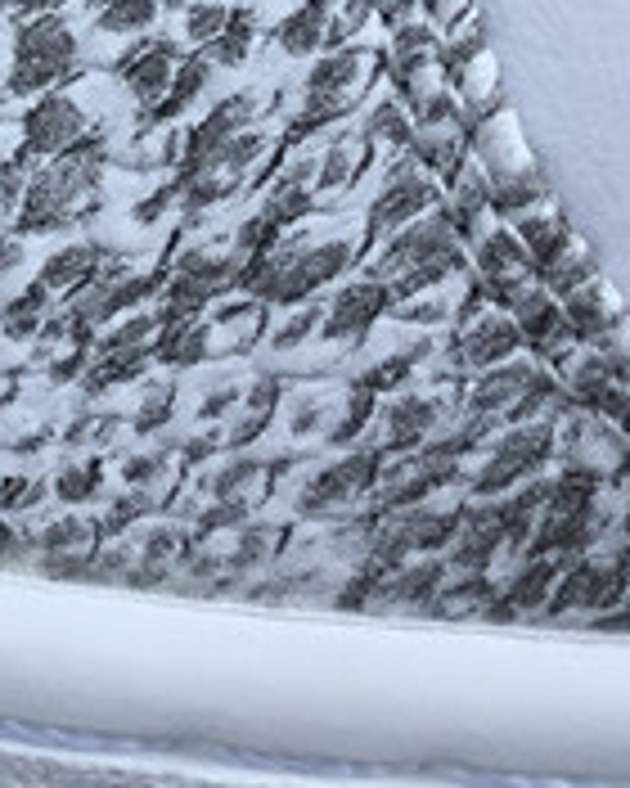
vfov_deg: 11.9
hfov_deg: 9.5
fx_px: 3636
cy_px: -322
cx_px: -472
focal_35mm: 156
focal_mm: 3.3
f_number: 2.4
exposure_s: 1/543
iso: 25
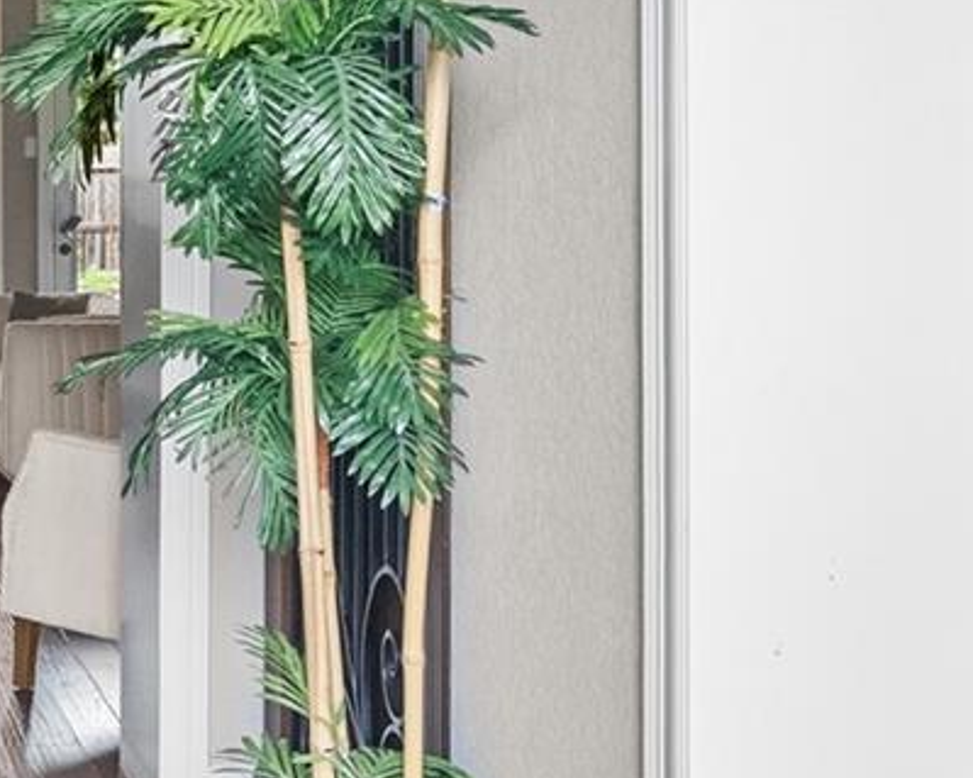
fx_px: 2217
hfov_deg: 22.4
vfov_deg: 19.6
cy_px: 128
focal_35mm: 77
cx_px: -266
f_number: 5
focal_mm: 16
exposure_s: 1/160
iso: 10000
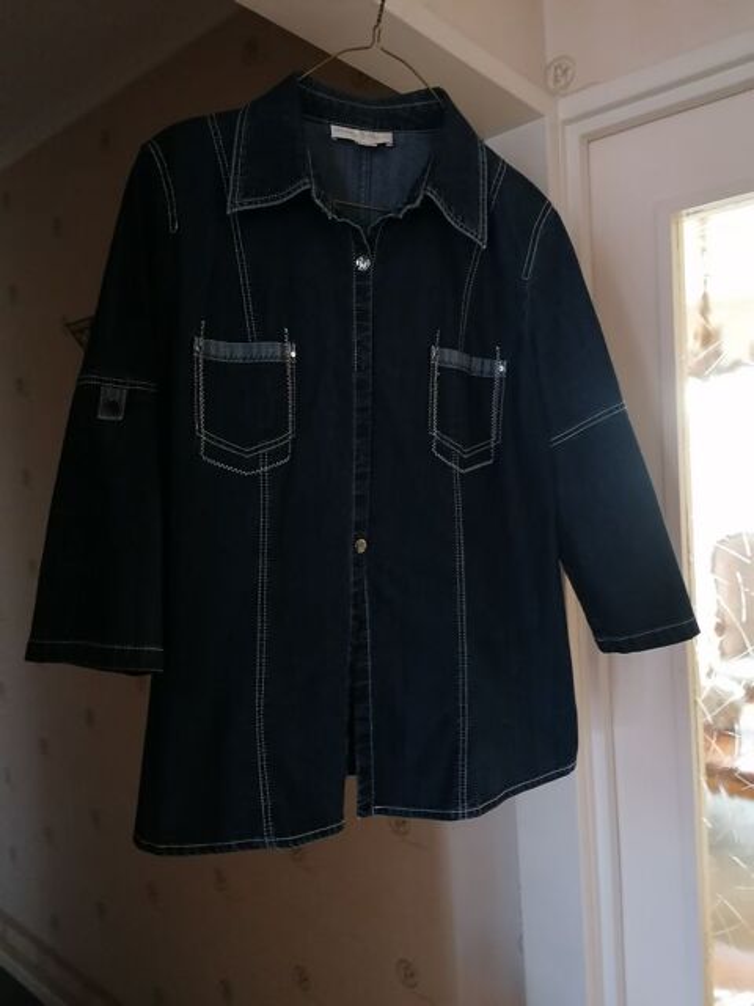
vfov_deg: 65.3
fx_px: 784
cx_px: 377
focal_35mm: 27
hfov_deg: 51.4
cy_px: 503
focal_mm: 4.75
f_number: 1.8
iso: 640
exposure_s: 1/25
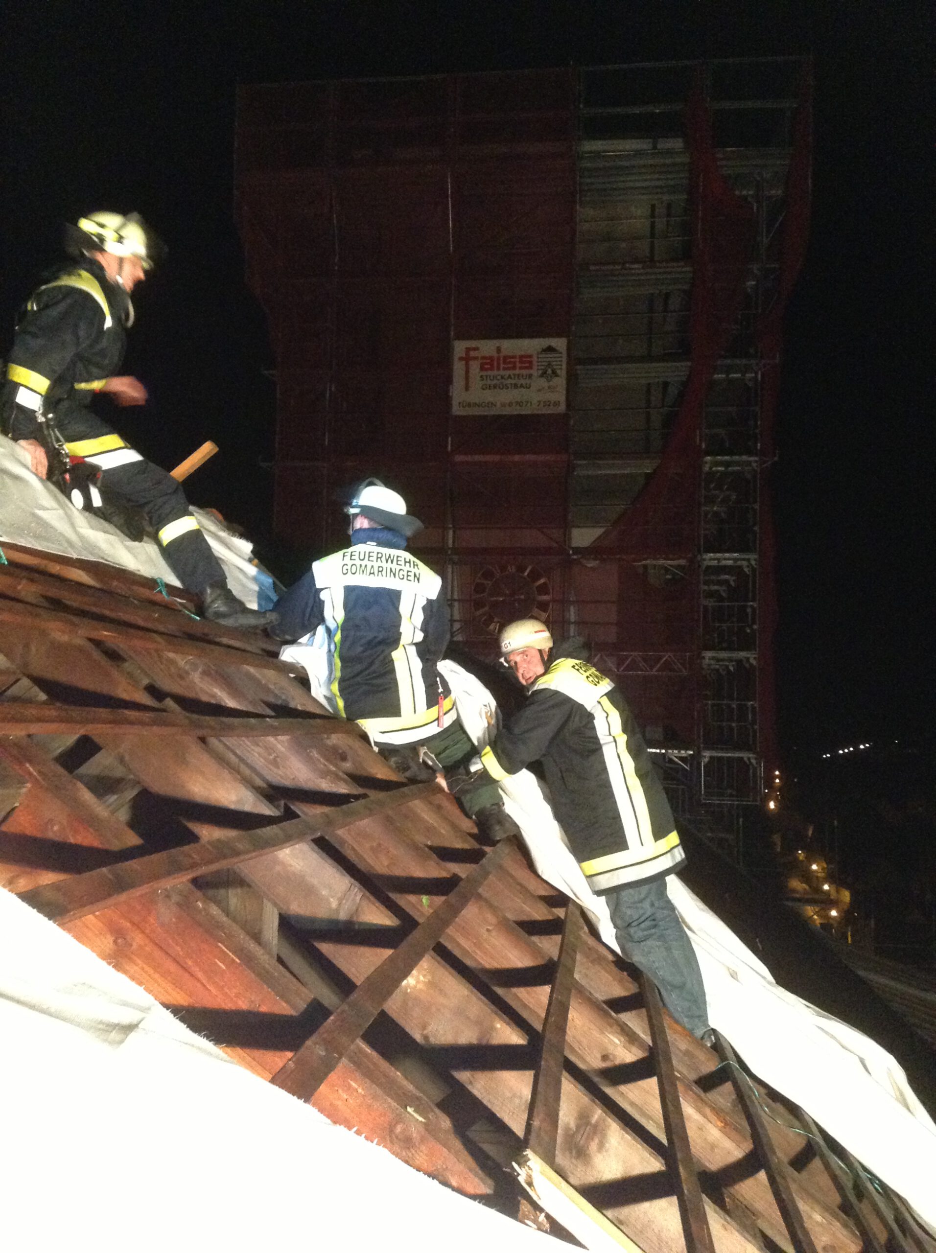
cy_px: 626
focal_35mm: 33
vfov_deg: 55.4
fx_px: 1193
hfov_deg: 42.8
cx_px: 468
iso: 400
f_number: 2.4
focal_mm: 3.3
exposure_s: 1/15
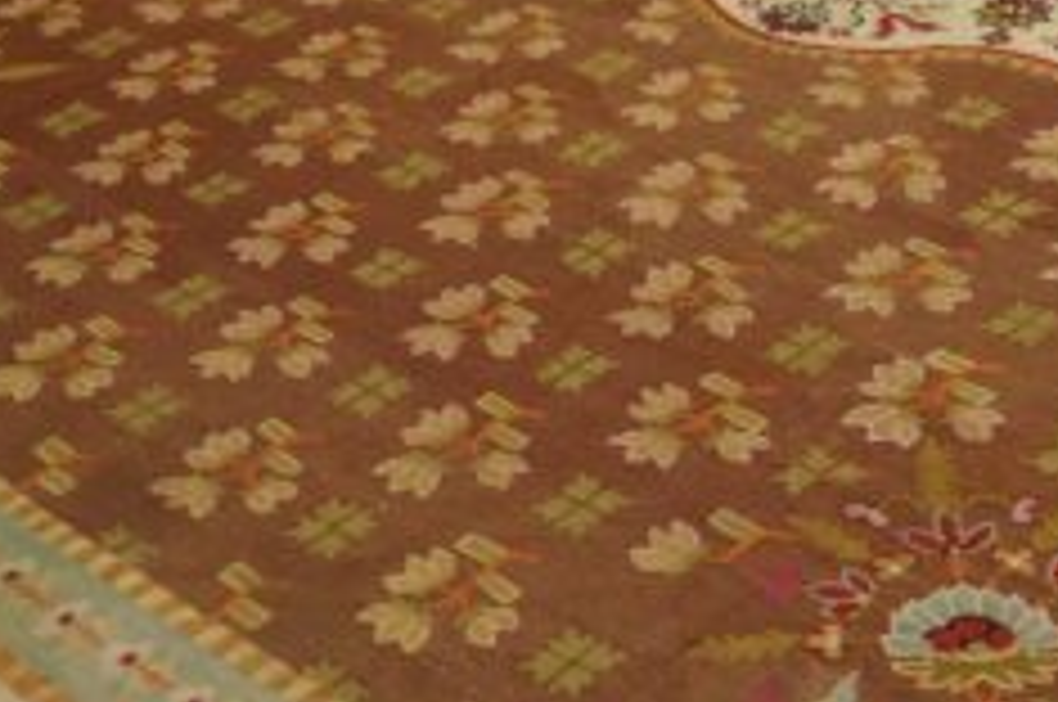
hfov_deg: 26.3
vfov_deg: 19.6
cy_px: 452
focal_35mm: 69
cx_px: 1252
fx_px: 2025
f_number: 4
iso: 800
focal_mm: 18
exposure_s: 1/60
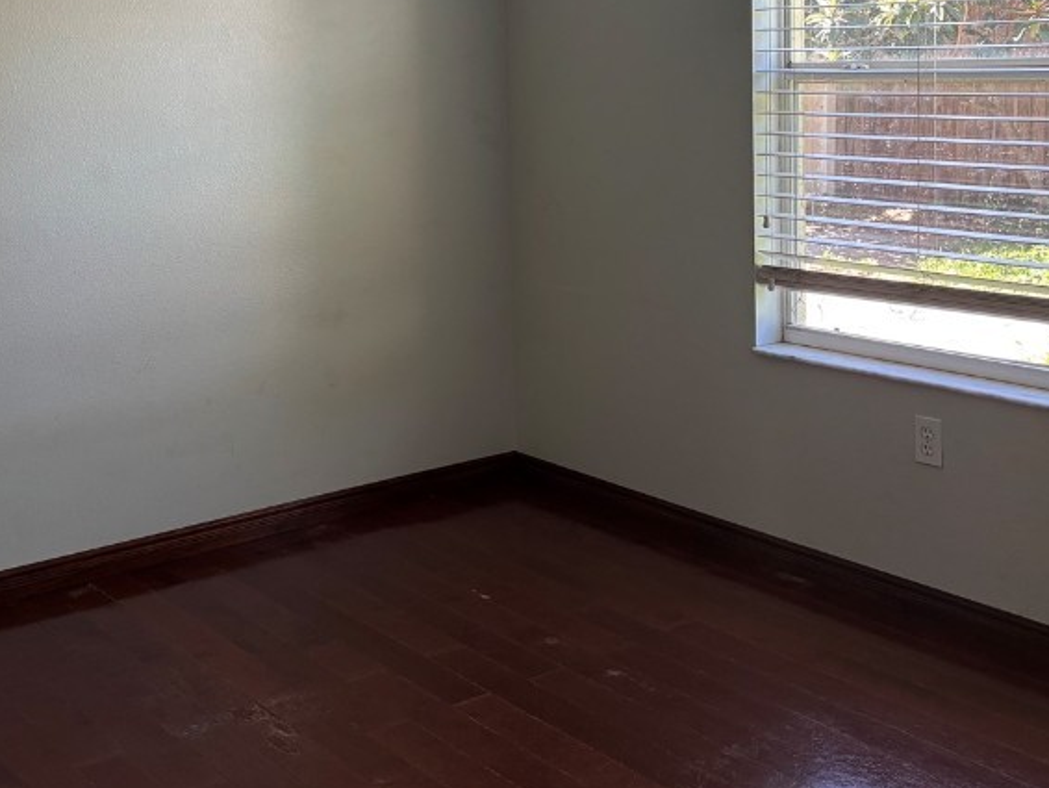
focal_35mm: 47
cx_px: 319
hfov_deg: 39.7
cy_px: 161
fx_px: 1425
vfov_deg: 30.2
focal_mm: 5.96
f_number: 1.6
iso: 125
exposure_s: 1/121
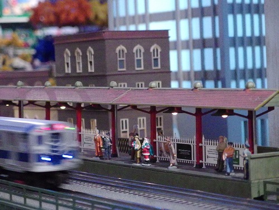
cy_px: 105
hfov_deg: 17.6
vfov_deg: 13.2
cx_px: 140
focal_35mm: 112
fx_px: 903
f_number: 2.5
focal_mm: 24
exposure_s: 1/40
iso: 6400
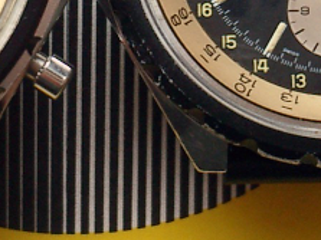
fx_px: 1196
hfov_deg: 15.2
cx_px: 96
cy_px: 109
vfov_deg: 11.5
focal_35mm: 129
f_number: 3.2
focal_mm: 7.5
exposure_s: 1/100
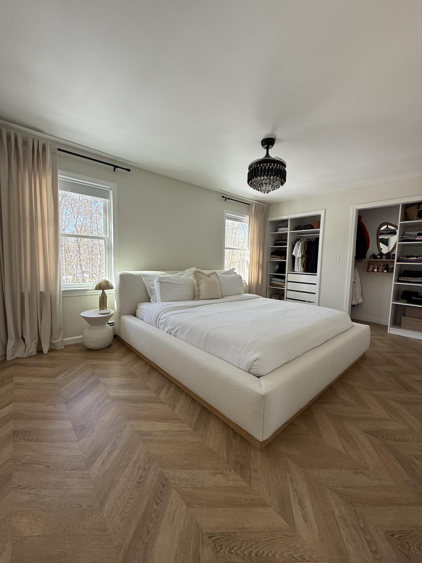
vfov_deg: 102.1
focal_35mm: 14
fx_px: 228
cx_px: 211
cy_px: 282
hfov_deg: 85.7
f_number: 2.2
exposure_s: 1/102
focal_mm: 2.22
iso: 80
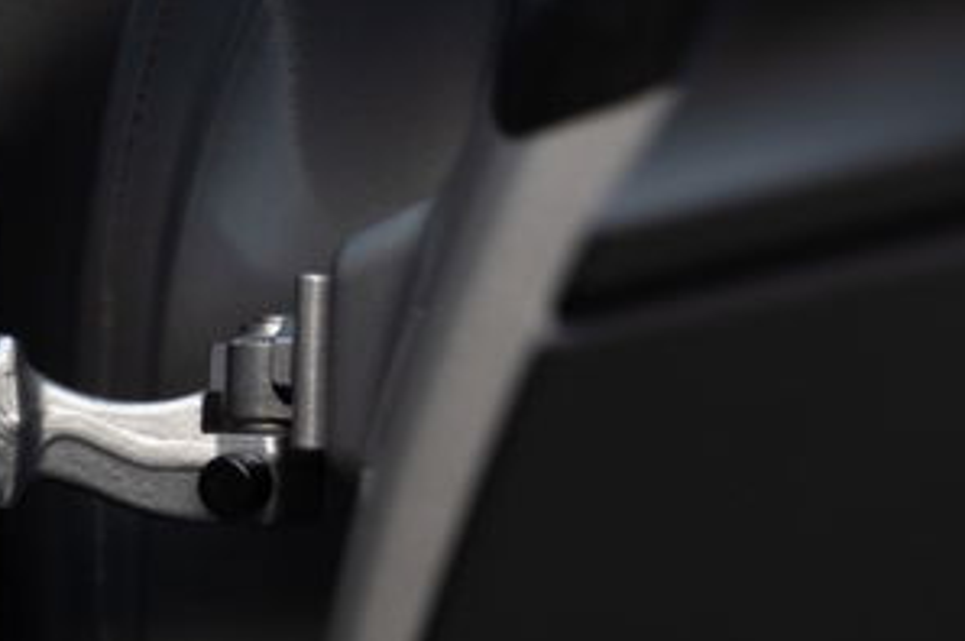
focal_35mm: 113
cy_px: 793
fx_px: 3034
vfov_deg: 11.8
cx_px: -204
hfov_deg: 17.2
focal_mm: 43.9
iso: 200
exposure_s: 1/200
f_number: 2.8
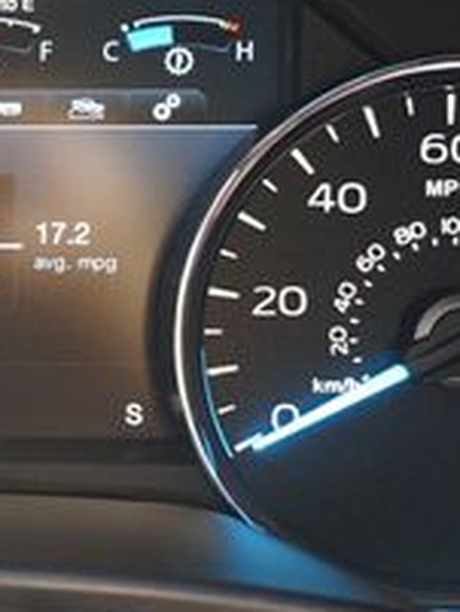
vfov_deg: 17.9
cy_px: 262
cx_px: -235
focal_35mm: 110
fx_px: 1947
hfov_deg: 12.8
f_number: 4.5
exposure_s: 1/60
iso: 1250
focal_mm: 24
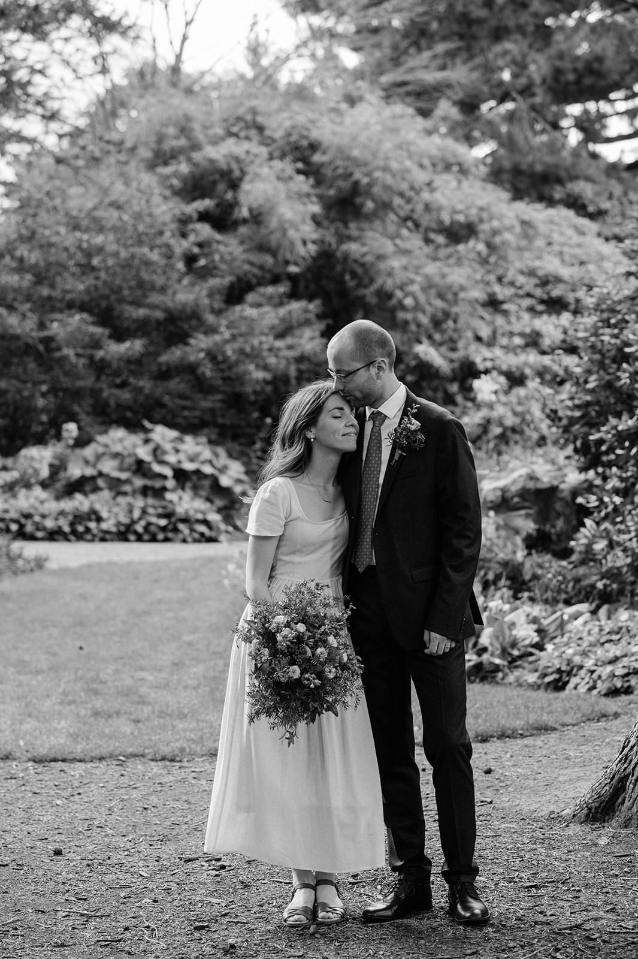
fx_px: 2262
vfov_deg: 23.9
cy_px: 480
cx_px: 319
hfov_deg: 16.1
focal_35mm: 85
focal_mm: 85
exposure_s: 1/640
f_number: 3.5
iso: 400
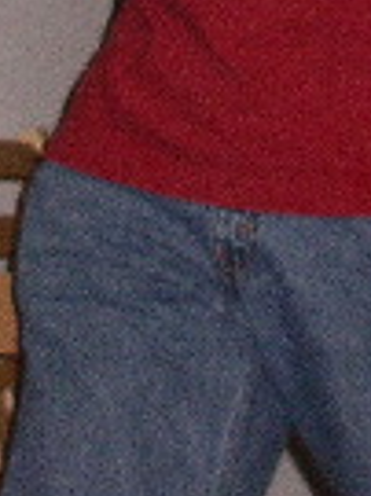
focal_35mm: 220
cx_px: 298
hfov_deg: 6.7
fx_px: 3149
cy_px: -386
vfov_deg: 8.7
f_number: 2.8
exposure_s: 1/40
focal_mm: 7.8
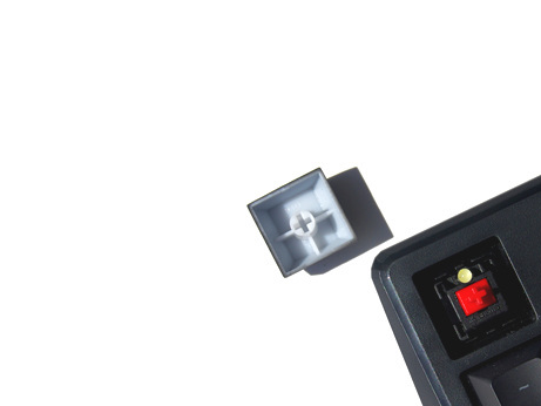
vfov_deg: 12.3
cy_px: 239
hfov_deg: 16.4
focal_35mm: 120
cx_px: 358
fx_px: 1876
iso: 100
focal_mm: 48
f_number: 10
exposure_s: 1/640
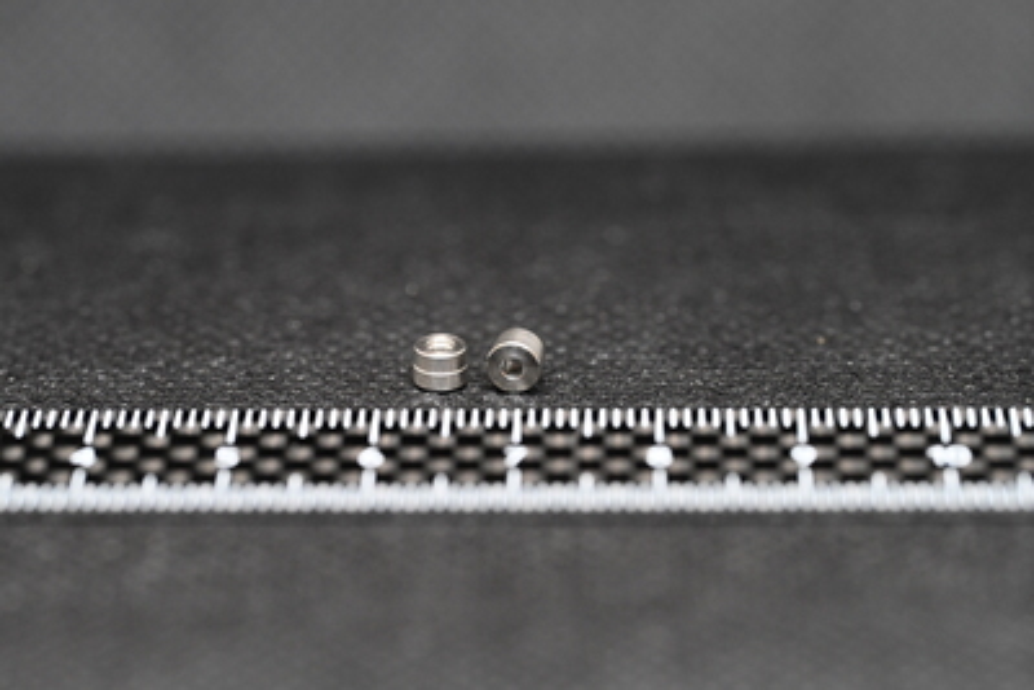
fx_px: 3017
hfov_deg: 19.4
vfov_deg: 13.1
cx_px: 517
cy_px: 345
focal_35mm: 105
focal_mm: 105
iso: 3200
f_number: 7.1
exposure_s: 1/125
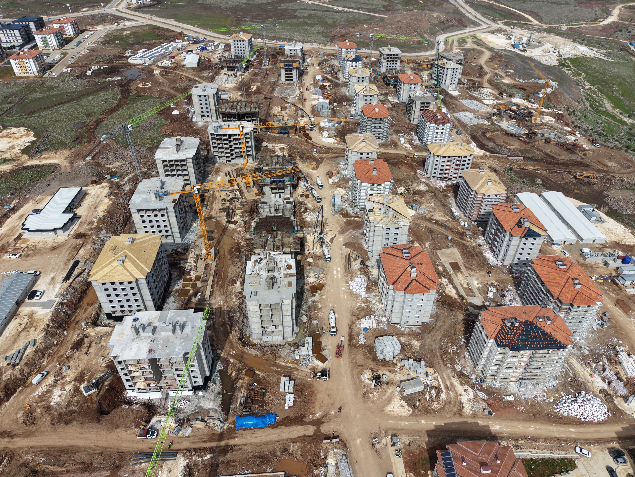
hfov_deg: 71.6
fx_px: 440
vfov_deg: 56.8
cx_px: 318
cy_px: 238
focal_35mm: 24
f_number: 1.8
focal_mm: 8.67
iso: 100
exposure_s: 1/5000
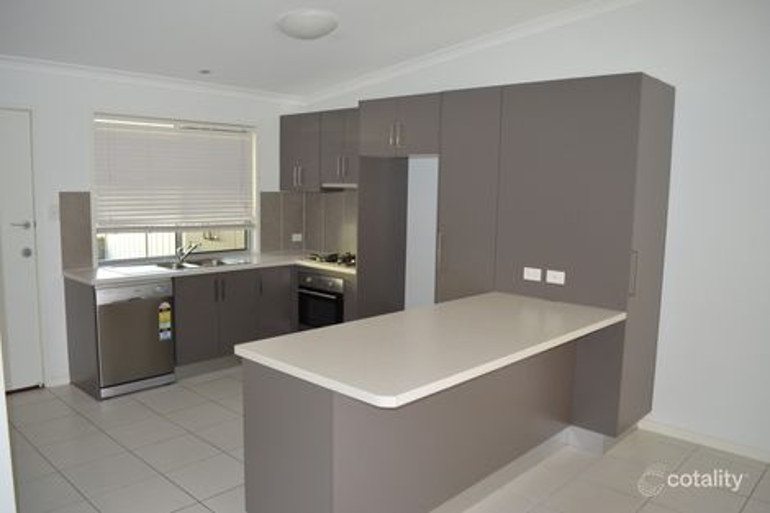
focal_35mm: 27
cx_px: 385
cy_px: 256
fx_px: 577
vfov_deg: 47.9
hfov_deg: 67.4
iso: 900
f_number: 3.5
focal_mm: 18
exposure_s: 1/60
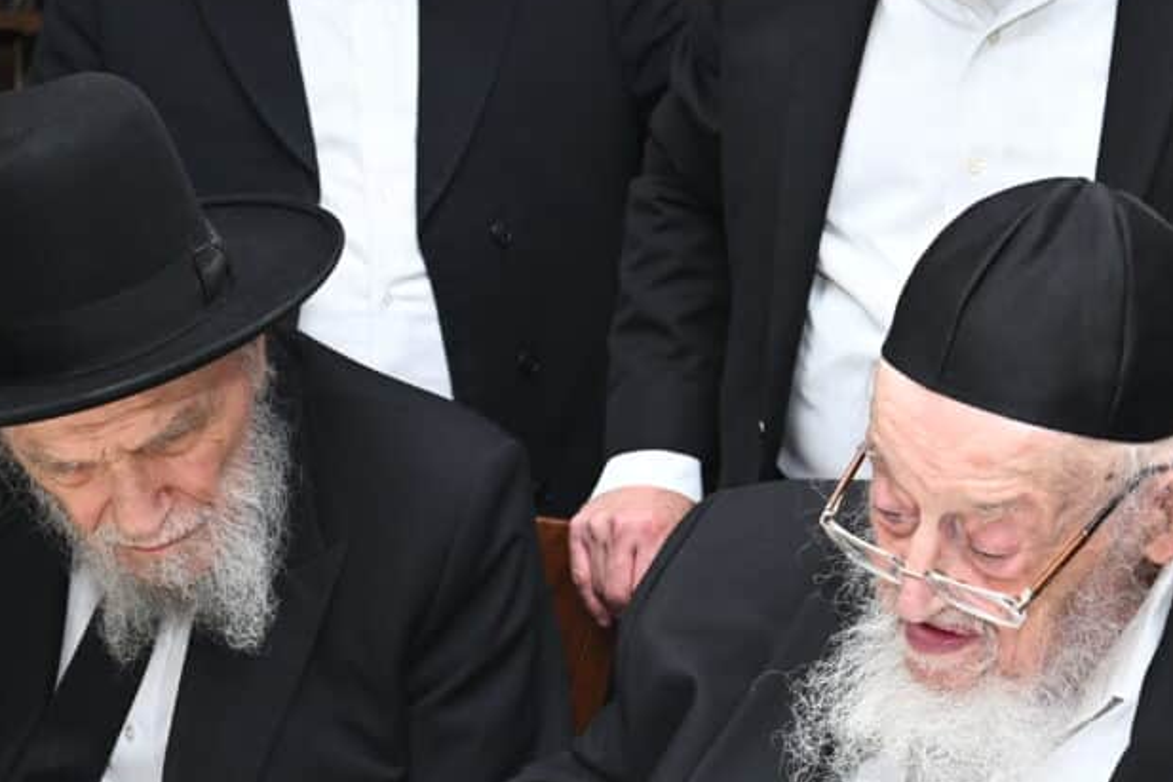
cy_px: 624
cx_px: 652
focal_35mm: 83
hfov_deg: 24.5
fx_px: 2704
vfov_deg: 16.3
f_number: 6.3
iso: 1250
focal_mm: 50
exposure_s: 1/100
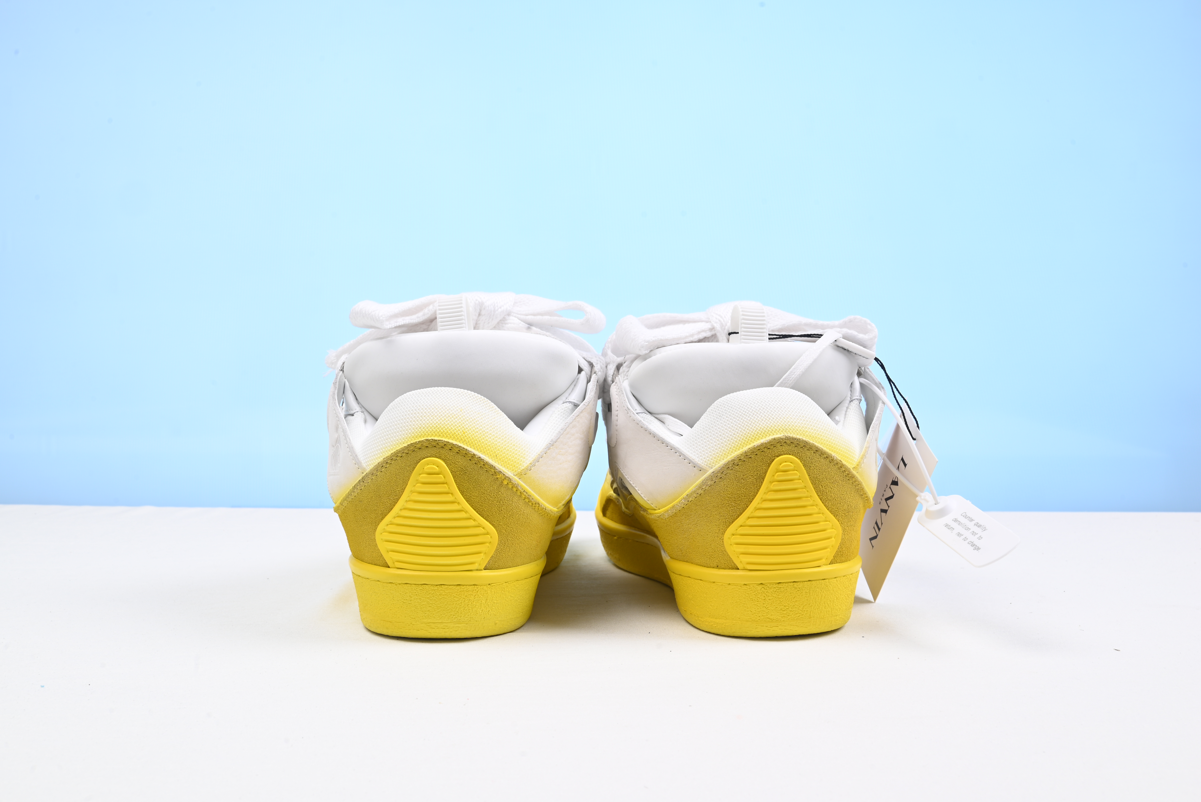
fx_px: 1335
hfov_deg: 48.4
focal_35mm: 40
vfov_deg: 33.4
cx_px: 600
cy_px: 401
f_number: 16
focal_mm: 40
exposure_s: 1/2
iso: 100
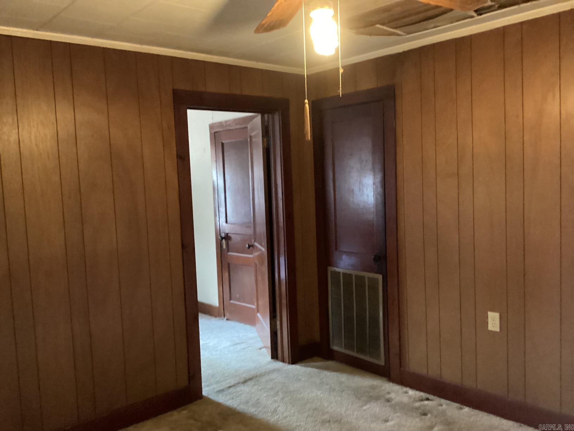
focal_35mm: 31
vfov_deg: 45.4
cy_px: 216
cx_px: 287
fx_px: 514
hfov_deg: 58.4
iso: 640
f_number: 2.4
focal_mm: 3.3
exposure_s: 1/17
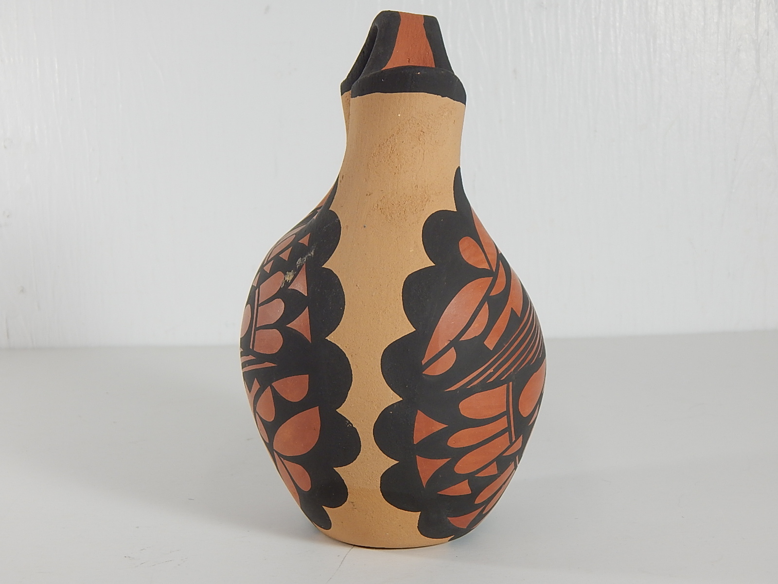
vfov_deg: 27.0
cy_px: 292
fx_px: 1214
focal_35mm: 54
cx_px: 389
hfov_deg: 35.5
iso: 125
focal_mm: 9.7
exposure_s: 1/40
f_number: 3.8
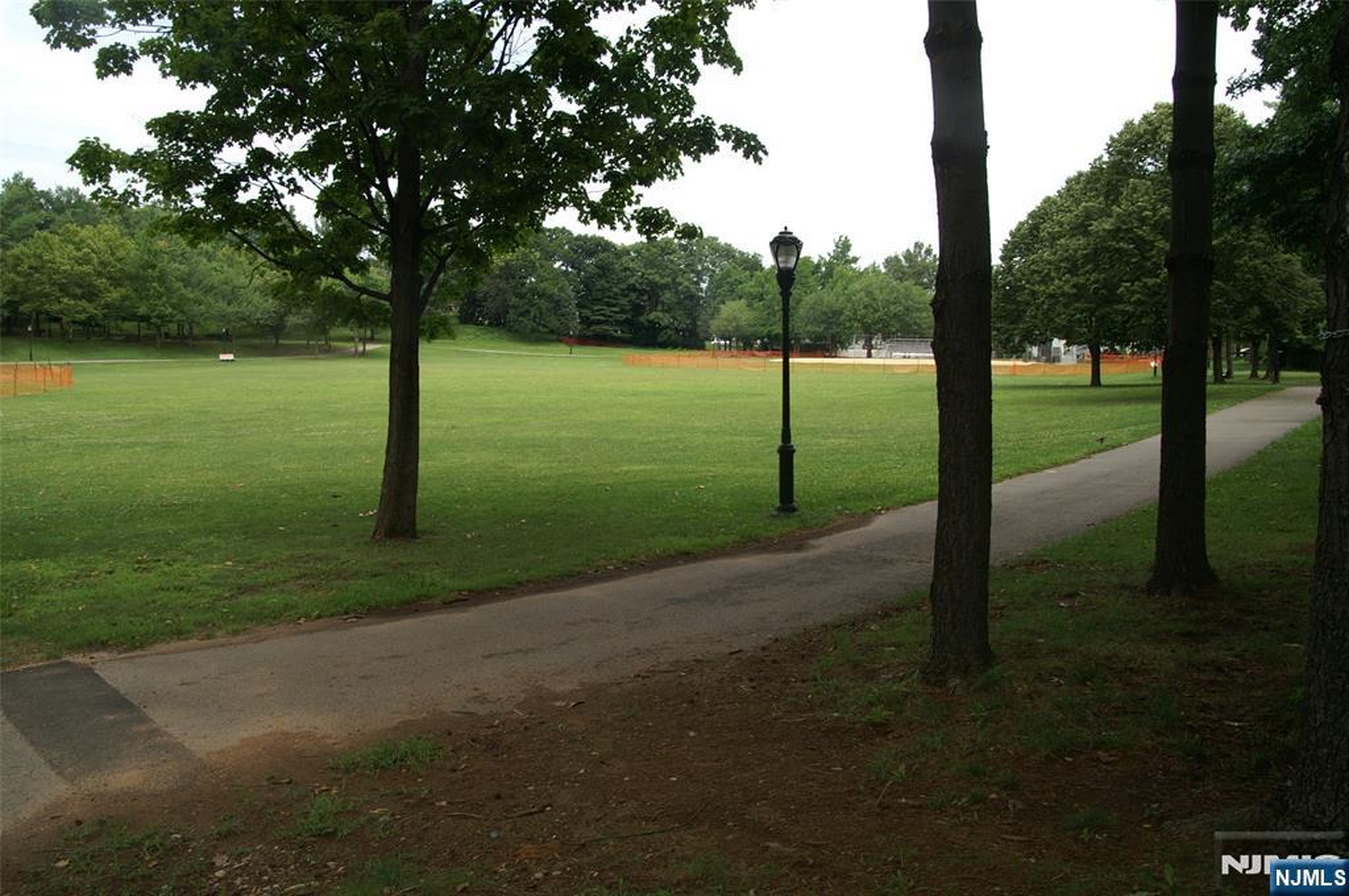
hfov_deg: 67.4
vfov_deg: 47.8
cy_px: 448
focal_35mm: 27
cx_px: 674
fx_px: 1010
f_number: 9.5
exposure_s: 1/90
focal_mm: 18
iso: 100
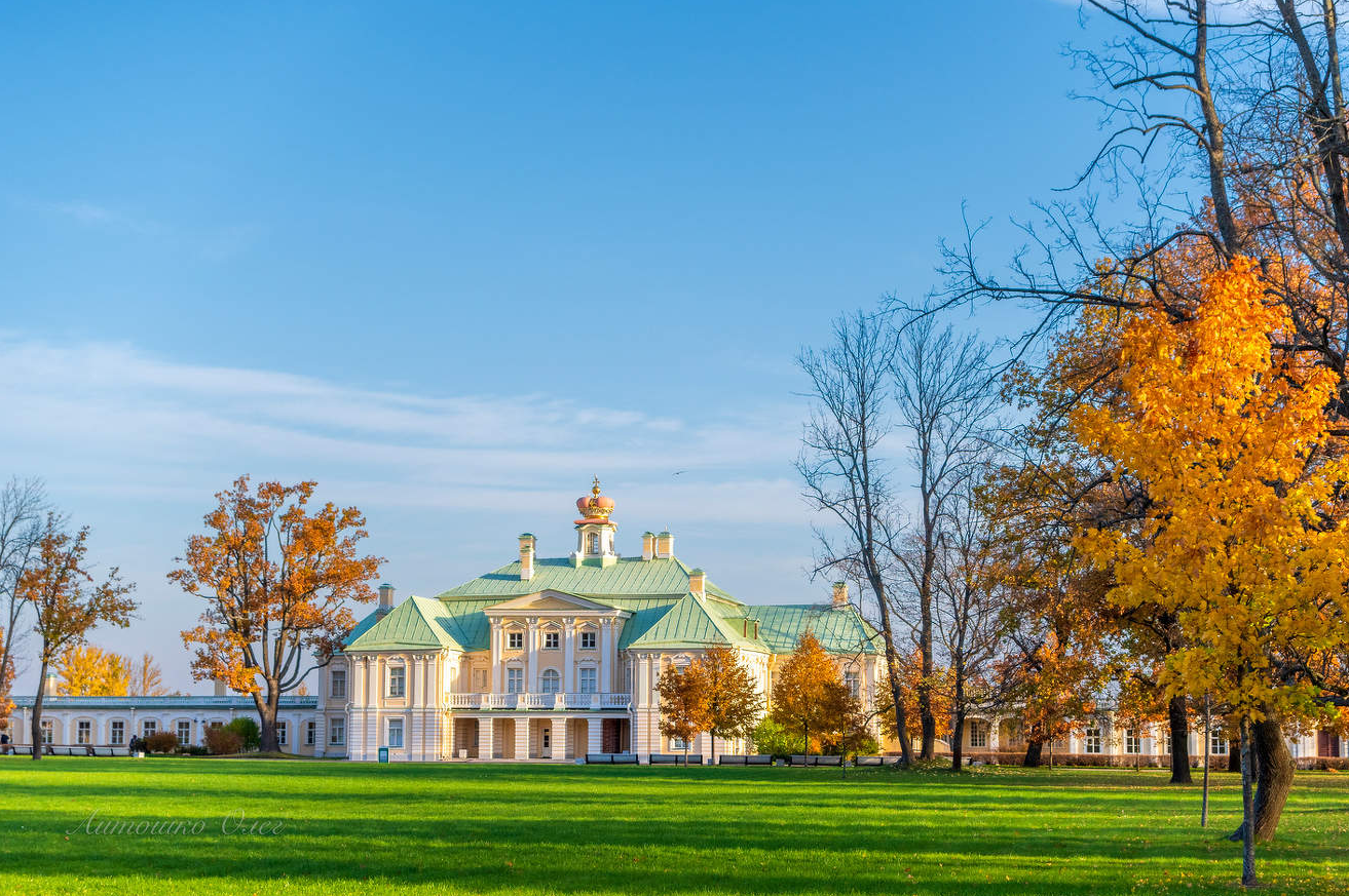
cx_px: 692
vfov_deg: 21.2
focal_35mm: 64
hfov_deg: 31.4
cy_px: 450
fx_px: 2396
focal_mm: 40
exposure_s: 1/800
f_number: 5.6
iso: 200
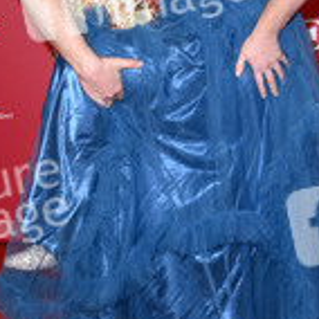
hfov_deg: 15.1
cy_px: 101
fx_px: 1199
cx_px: 198
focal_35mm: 115
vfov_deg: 15.1
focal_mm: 48
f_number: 6.3
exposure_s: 1/250
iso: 640
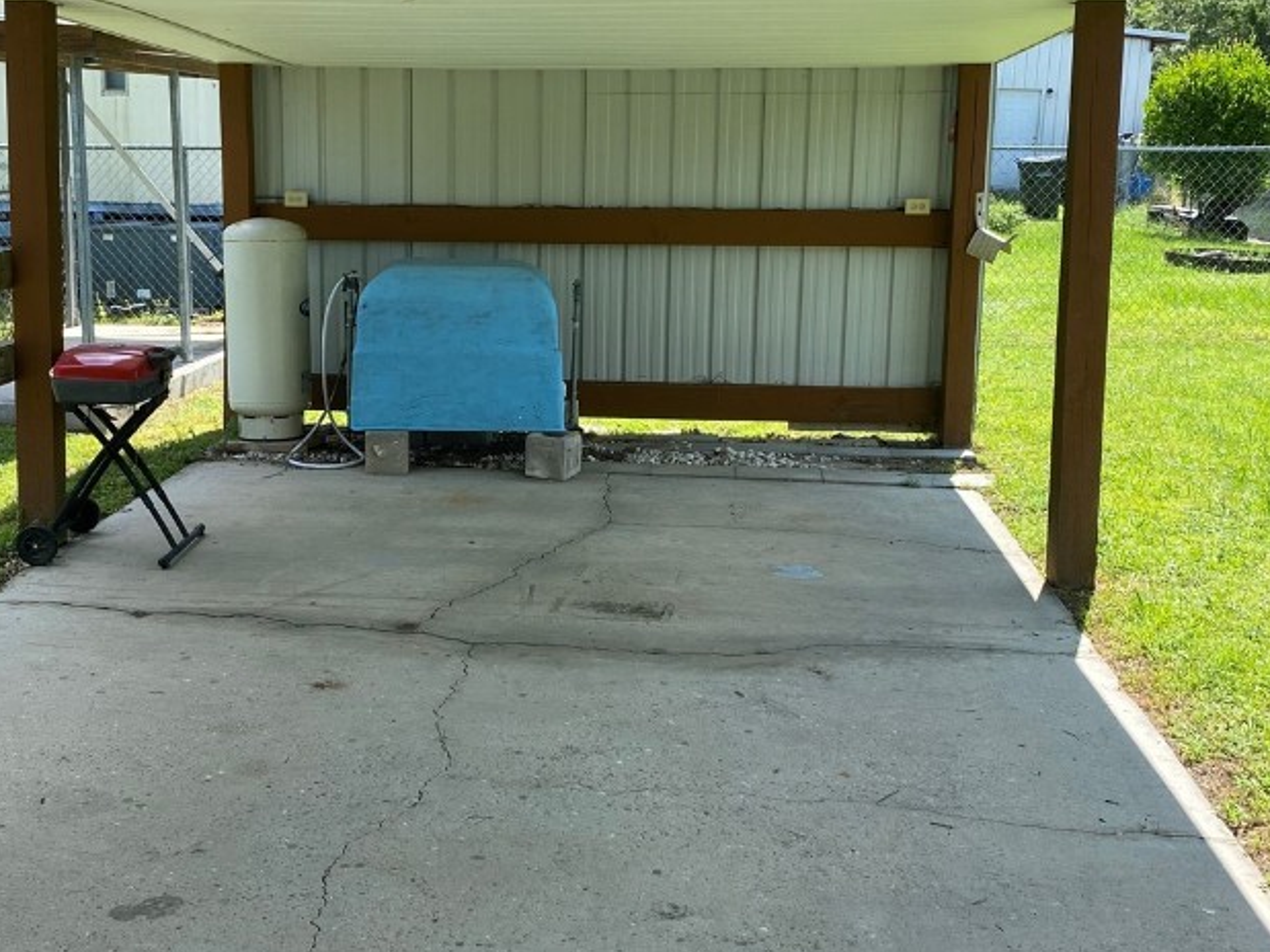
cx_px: 564
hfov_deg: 43.8
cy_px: 386
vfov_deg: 33.5
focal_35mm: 43
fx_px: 1577
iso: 32
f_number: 1.8
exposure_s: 1/942
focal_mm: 4.25
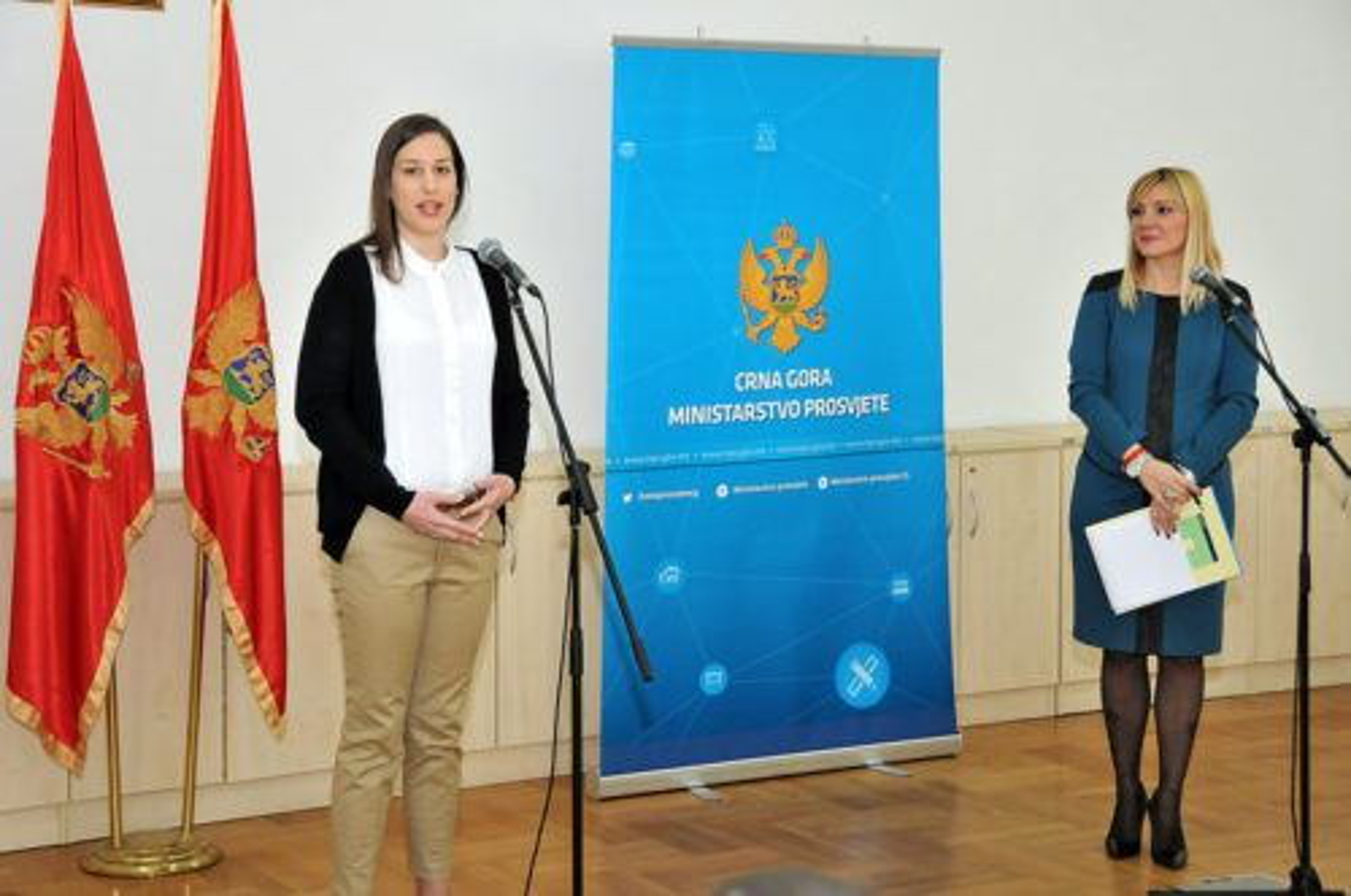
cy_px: 448
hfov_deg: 30.5
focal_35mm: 66
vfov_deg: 20.6
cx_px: 676
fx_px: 2474
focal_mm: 44
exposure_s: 1/200
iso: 1000
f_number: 4.5
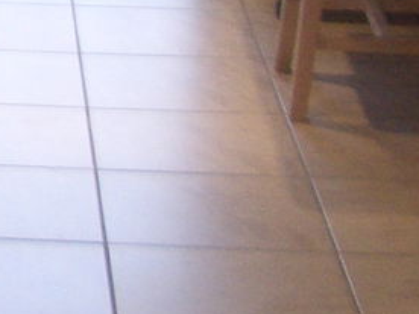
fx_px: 2457
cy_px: -272
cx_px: -480
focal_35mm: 203
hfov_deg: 9.0
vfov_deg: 7.1
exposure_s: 1/80
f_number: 2.6
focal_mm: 5.8
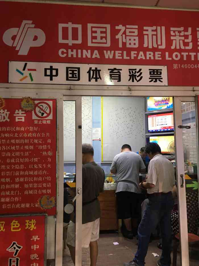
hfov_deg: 48.2
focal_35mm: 29
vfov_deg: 61.7
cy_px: 133
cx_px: 100
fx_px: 222
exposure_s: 1/17
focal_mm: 4.15
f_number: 2.2
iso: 80
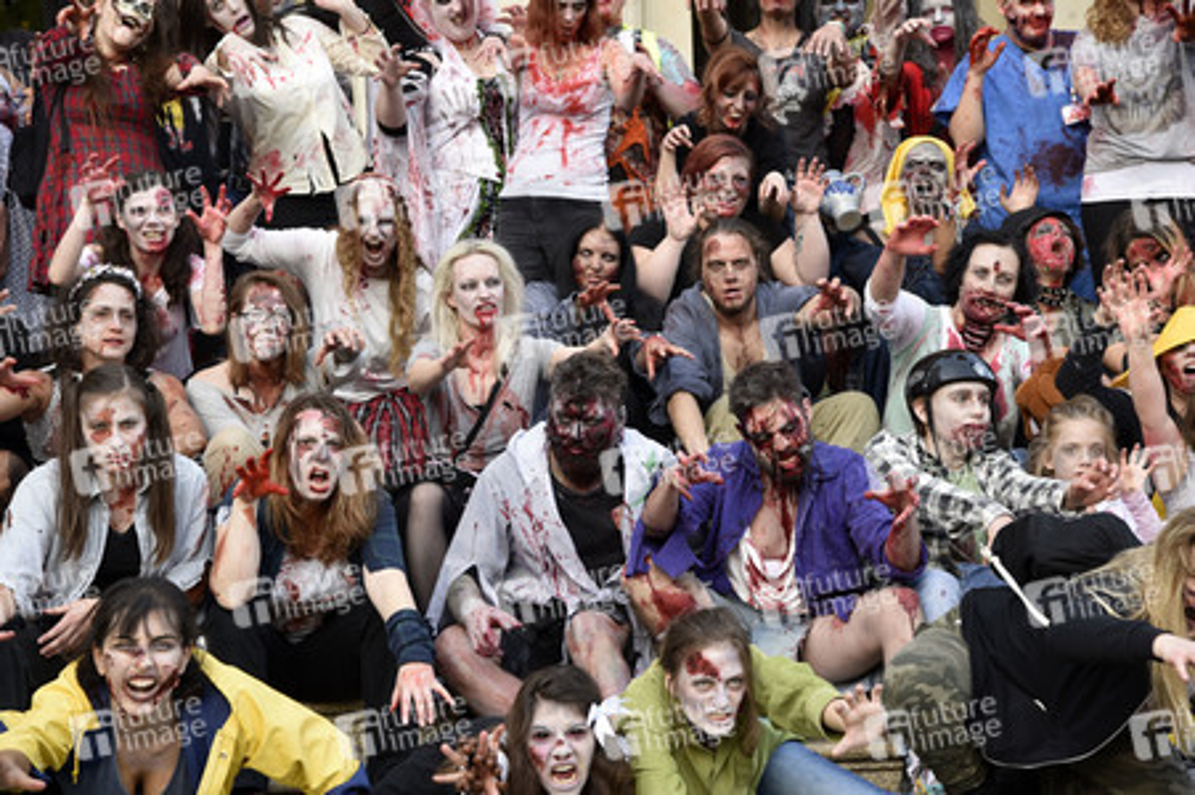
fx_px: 2720
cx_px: 598
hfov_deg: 24.8
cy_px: 398
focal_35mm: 82
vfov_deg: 16.6
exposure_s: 1/125
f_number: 5.6
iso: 400
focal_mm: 82
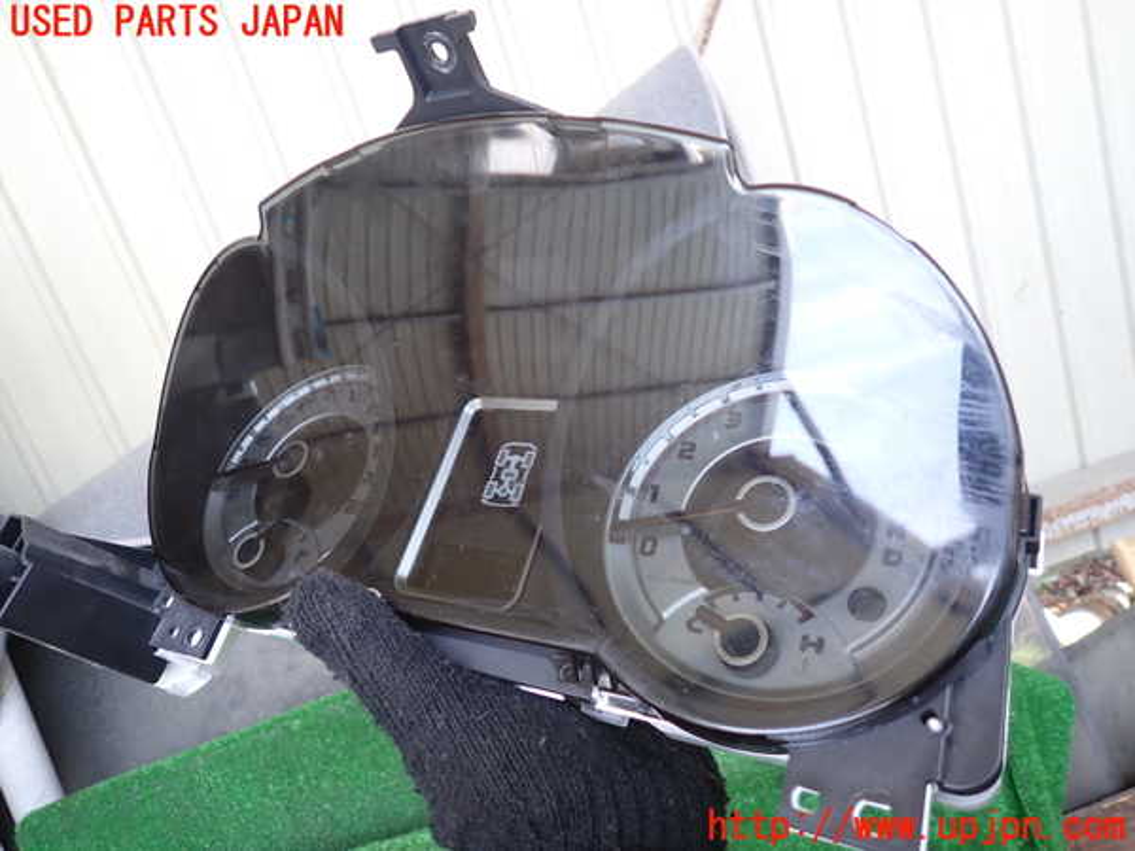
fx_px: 820
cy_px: 426
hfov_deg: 69.4
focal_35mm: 25
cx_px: 568
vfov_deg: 54.9
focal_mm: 4.5
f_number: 2
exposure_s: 1/60
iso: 100
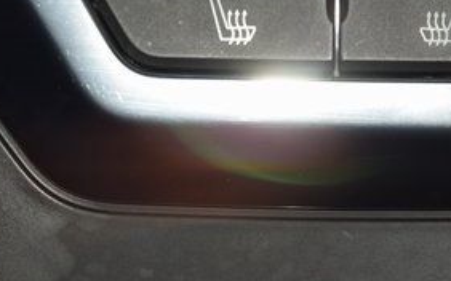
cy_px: 22
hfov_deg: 8.6
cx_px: 334
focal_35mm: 243
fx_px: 2986
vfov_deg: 5.4
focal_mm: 70
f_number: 8
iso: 100
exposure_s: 1/125
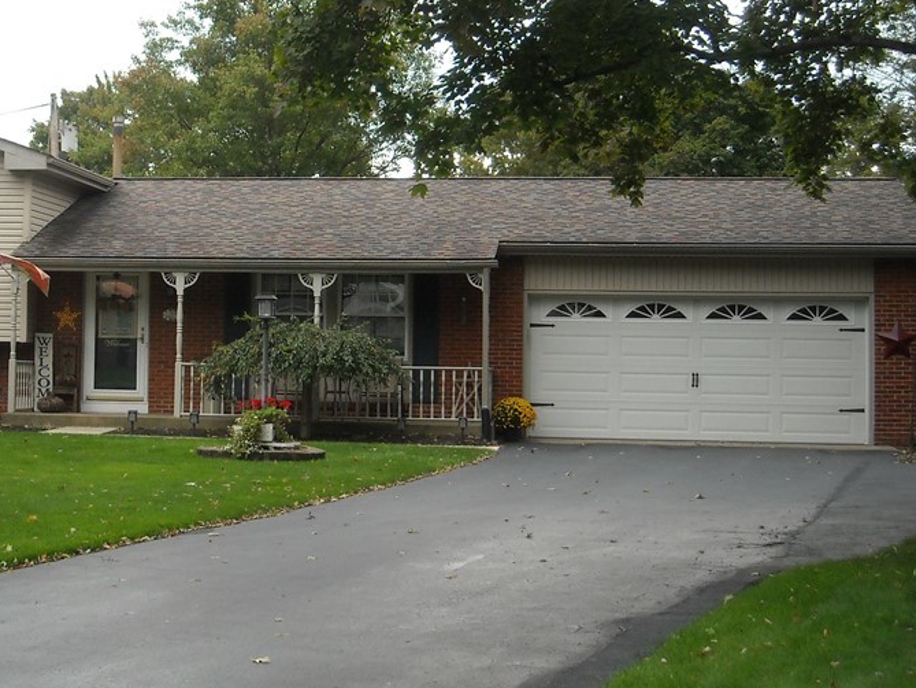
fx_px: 1985
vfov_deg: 19.6
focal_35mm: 75
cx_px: 227
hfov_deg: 25.7
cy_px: 249
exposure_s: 1/184
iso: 161
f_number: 3.2
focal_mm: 7.92
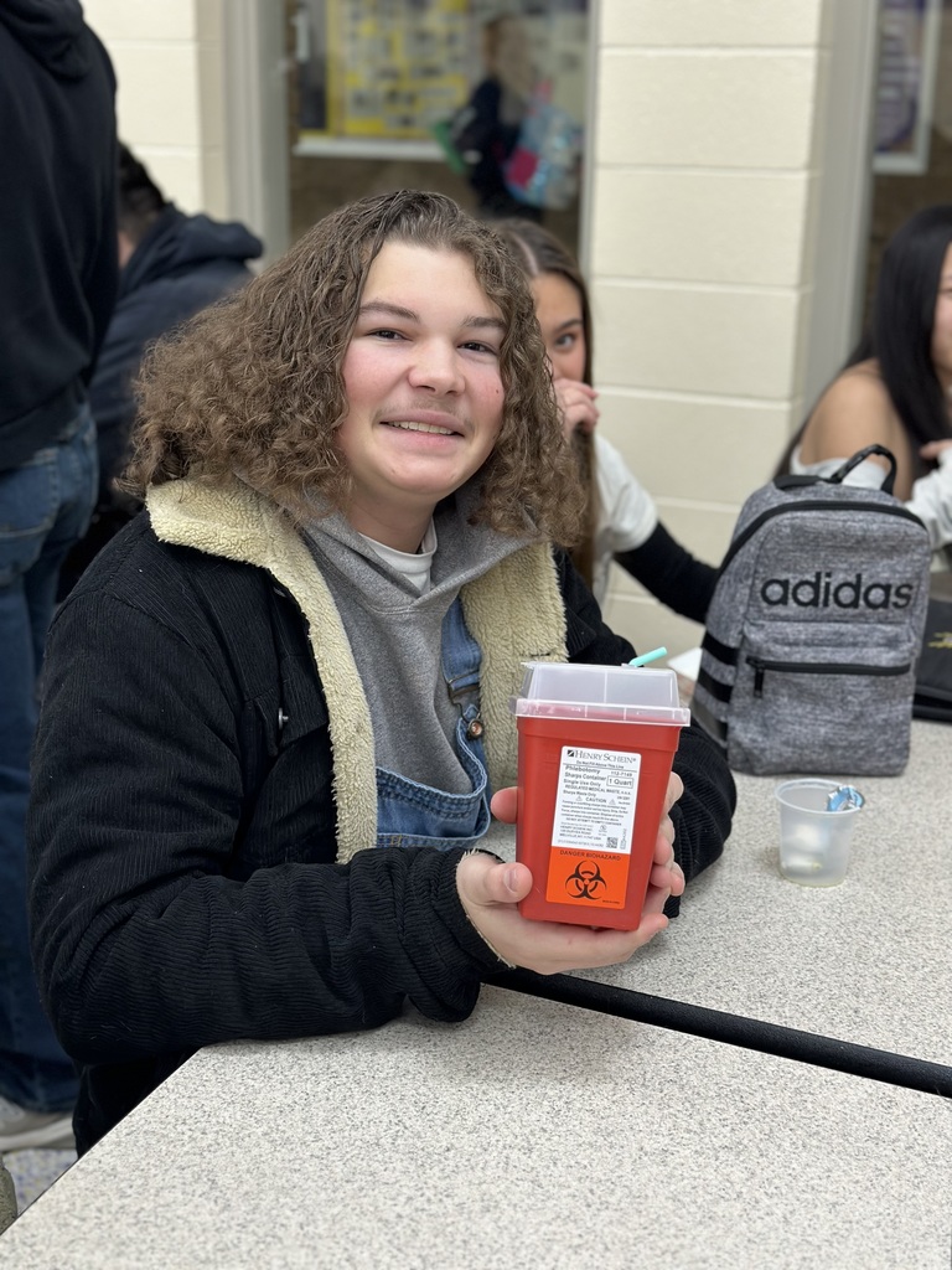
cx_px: 476
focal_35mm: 48
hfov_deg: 30.3
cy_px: 635
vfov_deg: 39.7
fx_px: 1760
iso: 125
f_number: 1.78
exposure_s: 1/60
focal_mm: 6.86
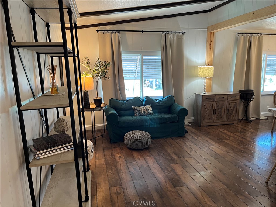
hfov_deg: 67.3
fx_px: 207
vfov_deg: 53.1
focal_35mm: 26
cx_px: 138
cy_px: 104
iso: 160
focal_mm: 5.1
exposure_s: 1/60
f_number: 1.6
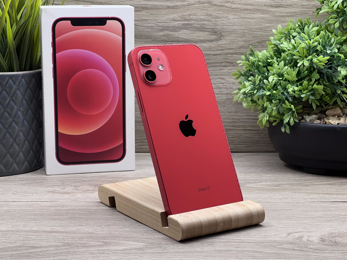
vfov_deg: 19.1
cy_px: 130
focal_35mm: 77
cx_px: 174
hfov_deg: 25.3
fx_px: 772
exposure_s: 1/100
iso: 100
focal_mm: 9
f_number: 2.8
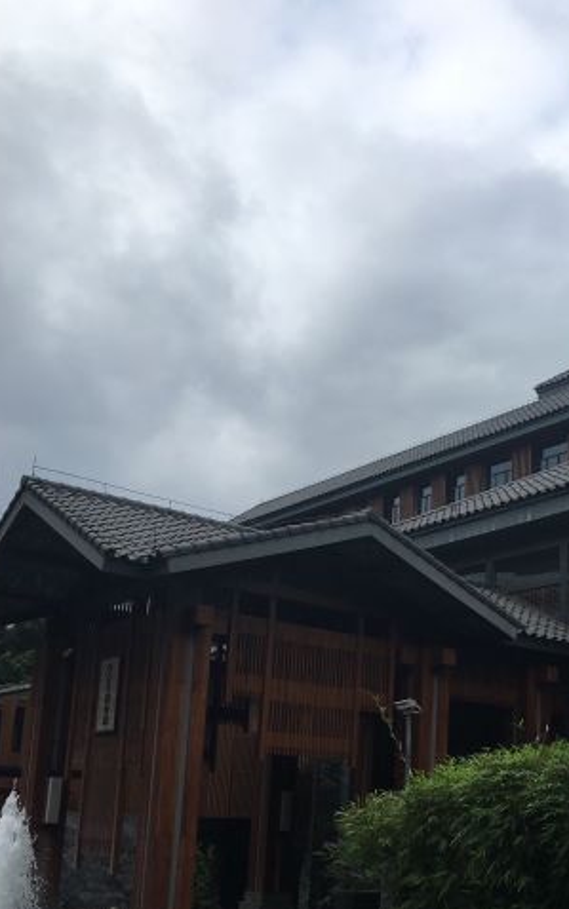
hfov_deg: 28.1
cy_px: 660
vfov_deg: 43.2
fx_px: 1116
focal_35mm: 45
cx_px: 446
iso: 25
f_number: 2.2
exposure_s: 1/1083
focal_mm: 4.15
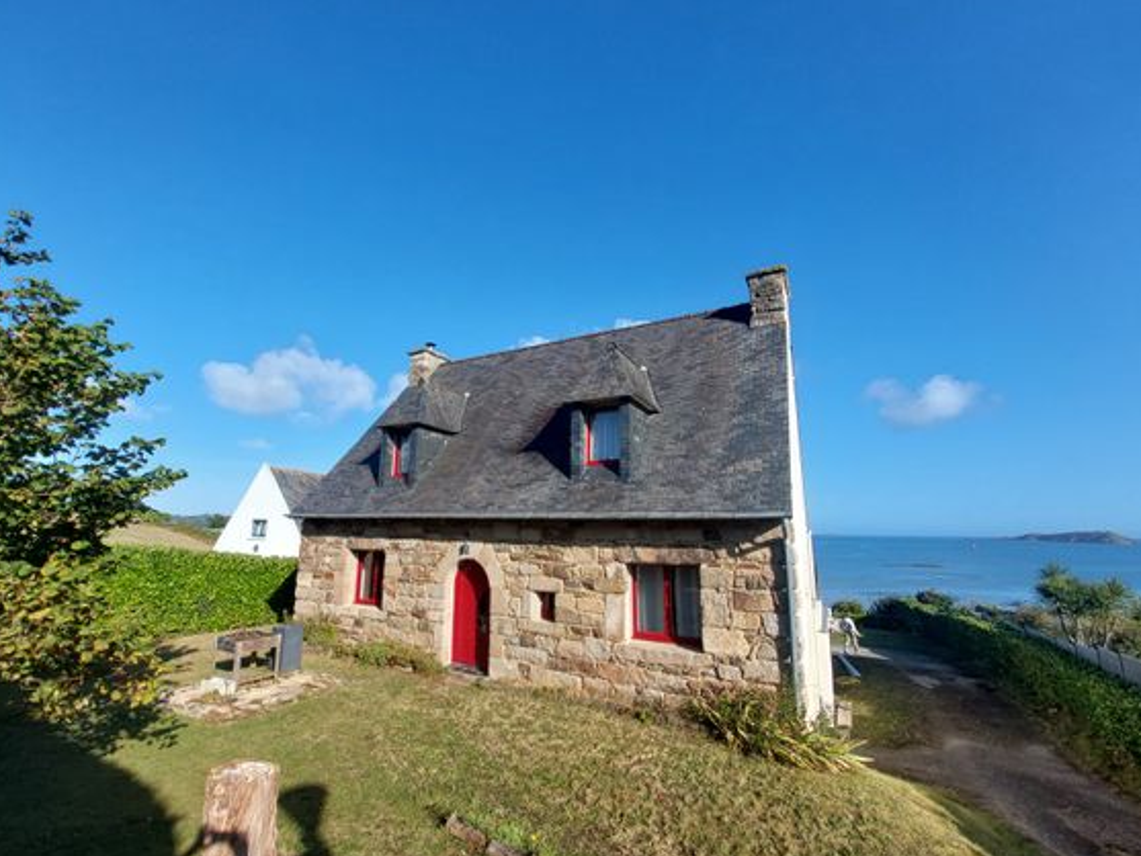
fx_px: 462
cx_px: 557
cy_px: 442
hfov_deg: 102.0
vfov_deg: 85.7
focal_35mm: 14
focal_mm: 1.42
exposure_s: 1/1746
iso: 64
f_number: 2.2
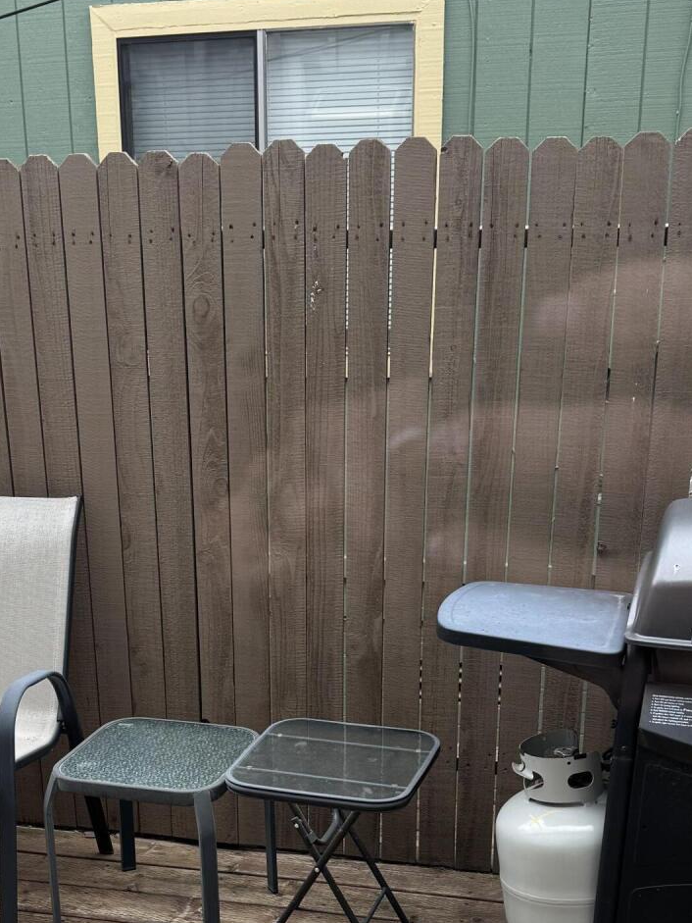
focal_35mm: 51
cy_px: 721
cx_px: 247
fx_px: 1359
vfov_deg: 36.4
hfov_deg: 28.4
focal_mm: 6.76
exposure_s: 1/223
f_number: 1.78
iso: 64
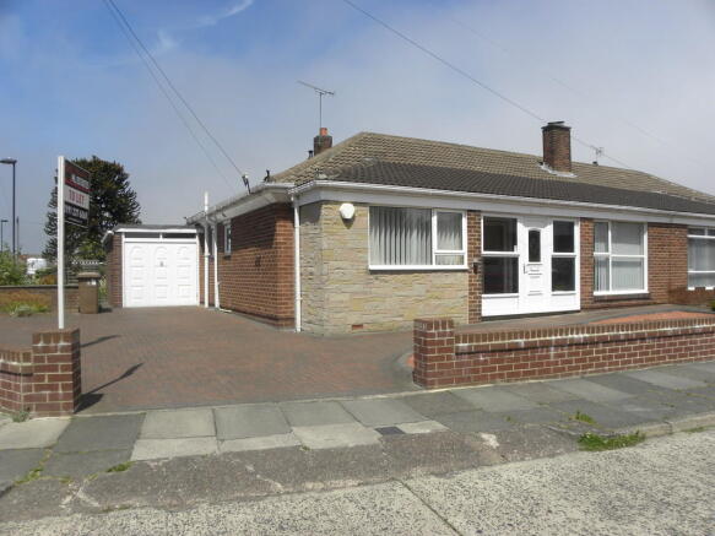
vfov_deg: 53.0
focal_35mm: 26
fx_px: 537
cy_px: 268
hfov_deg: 67.3
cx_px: 358
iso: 64
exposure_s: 1/342
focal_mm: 4.6
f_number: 6.3
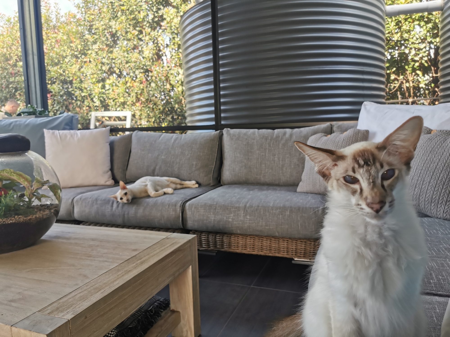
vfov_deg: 51.4
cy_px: 168
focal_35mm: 27
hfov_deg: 65.3
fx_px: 351
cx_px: 225
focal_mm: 5.56
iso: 50
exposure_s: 1/140
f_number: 1.6
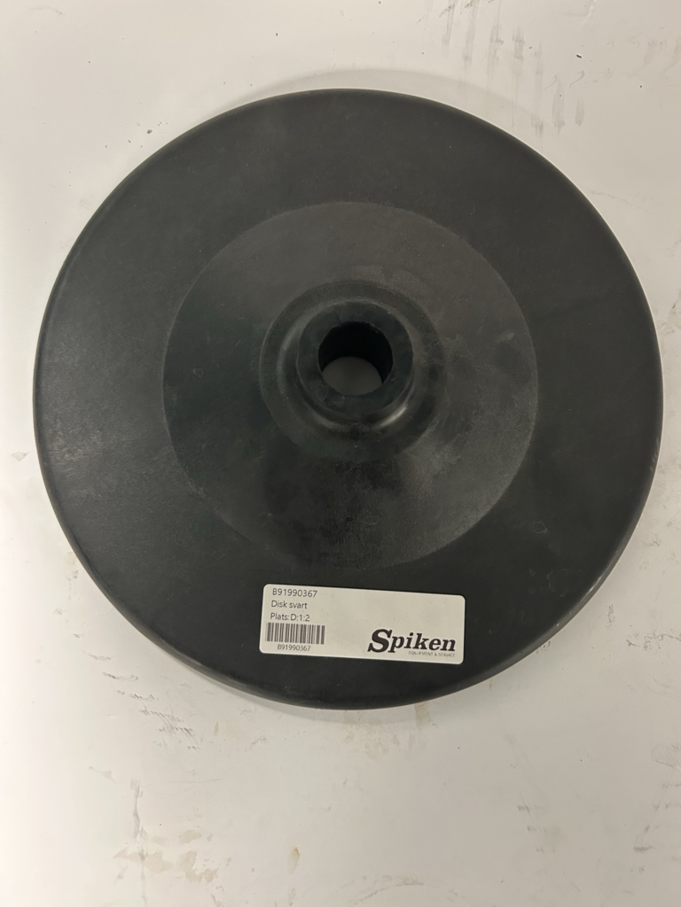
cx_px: 340
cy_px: 454
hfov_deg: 53.1
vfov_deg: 67.3
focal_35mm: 26
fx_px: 682
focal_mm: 5.7
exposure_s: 1/50
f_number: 1.5
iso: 500
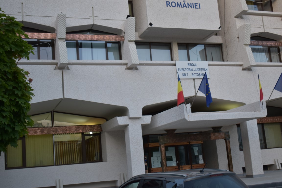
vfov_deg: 28.1
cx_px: 141
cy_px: 94
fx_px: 376
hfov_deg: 41.1
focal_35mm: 48
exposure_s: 1/60
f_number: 4.5
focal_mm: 32
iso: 360
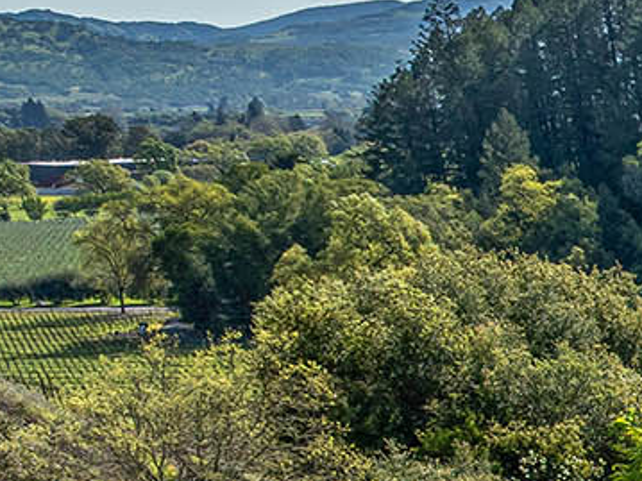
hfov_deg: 14.3
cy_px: 708
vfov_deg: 13.1
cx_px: 1397
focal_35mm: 107
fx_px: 1984
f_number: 5.6
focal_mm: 12.29
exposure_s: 1/500
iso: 100
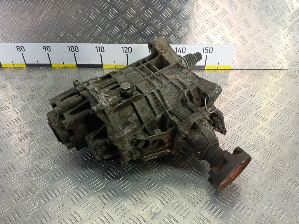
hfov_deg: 73.9
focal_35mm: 23
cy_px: 112
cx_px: 150
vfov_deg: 58.9
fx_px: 199
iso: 86
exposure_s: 1/50
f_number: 1.6
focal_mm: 4.11
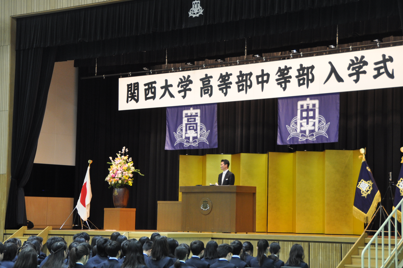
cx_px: 222
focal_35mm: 87
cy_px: 133
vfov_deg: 15.7
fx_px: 974
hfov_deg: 23.4
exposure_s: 1/60
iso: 640
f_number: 4.8
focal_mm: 50
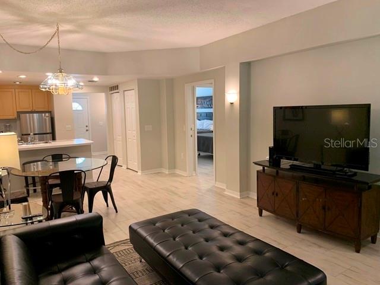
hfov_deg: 67.3
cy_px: 142
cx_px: 190
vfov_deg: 53.1
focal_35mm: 26
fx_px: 285
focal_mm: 4.25
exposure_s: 1/60
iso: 125
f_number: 1.8
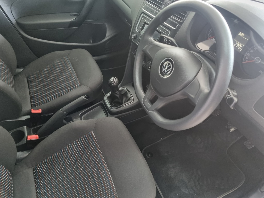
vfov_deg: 53.1
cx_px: 132
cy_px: 99
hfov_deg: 67.3
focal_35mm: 26
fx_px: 198
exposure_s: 1/25
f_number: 1.8
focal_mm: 5.4
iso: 640
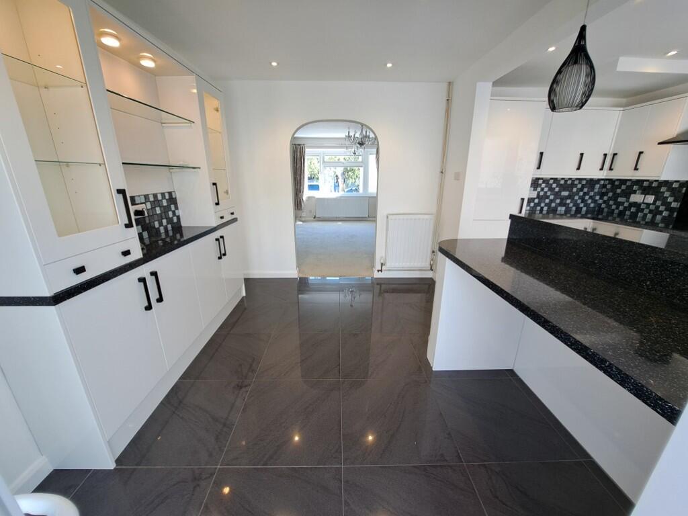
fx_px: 258
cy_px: 258
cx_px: 344
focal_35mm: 13
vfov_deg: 89.9
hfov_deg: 106.2
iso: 50
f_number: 2.2
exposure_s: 1/50
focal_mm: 1.74
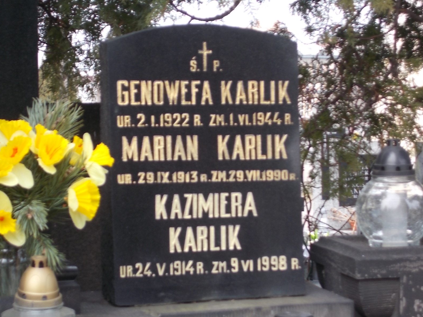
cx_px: 211
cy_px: 160
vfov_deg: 14.8
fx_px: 1222
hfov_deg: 19.6
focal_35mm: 100
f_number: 5.5
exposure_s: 1/60
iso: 80
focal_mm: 17.6
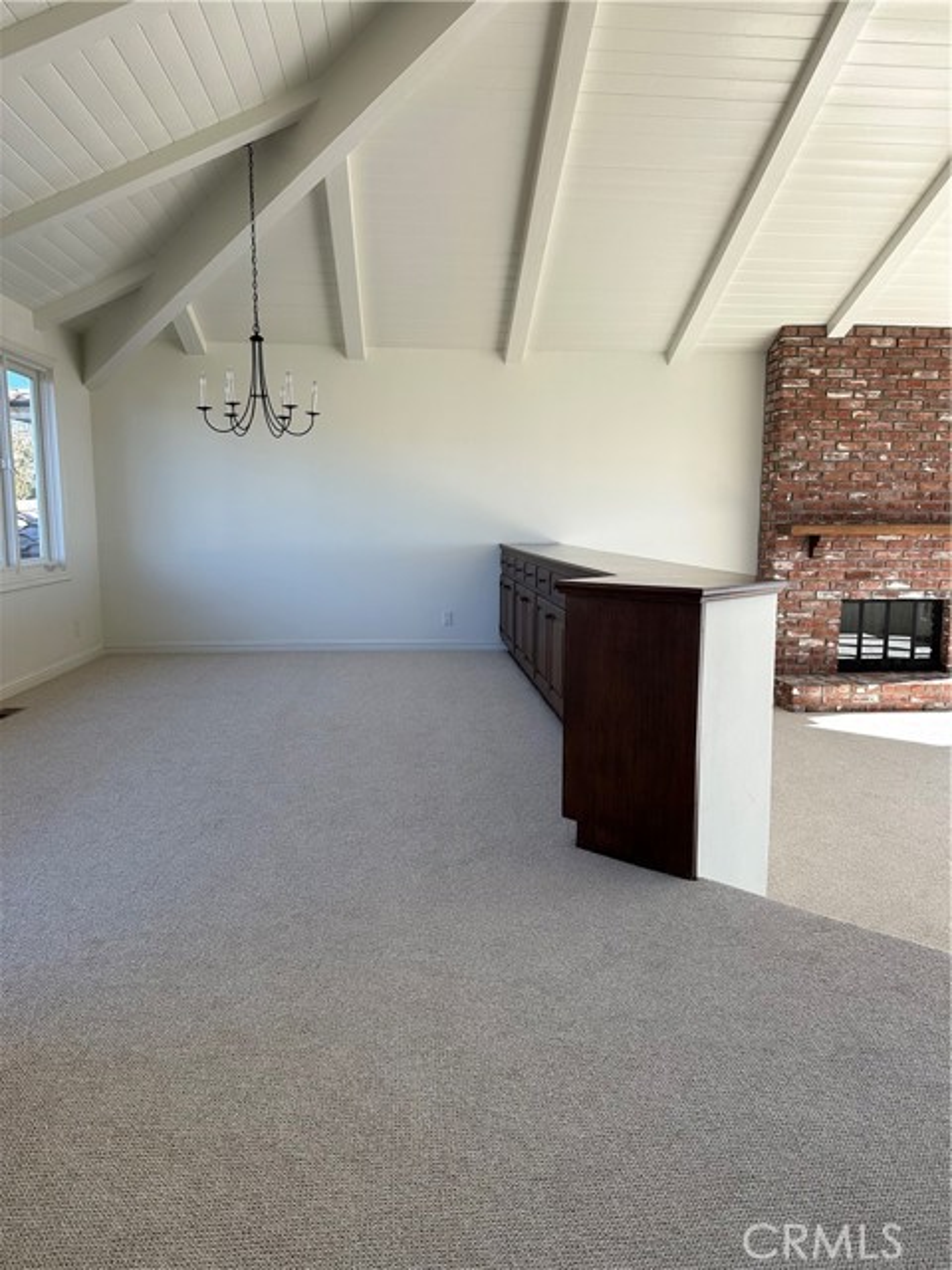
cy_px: 635
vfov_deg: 71.6
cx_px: 476
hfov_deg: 56.8
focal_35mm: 24
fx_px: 880
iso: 80
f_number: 1.78
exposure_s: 1/503
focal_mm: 6.86
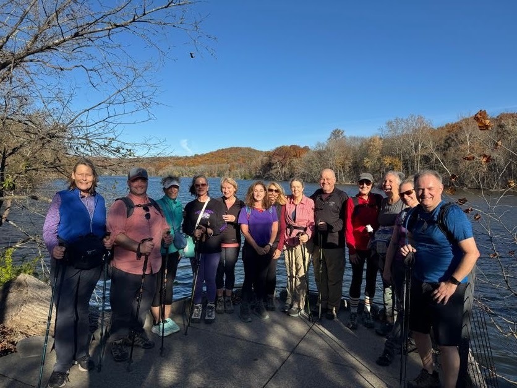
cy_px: 194
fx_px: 358
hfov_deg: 71.6
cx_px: 258
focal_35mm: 24
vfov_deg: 56.8
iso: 80
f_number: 1.78
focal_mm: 6.76
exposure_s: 1/3802
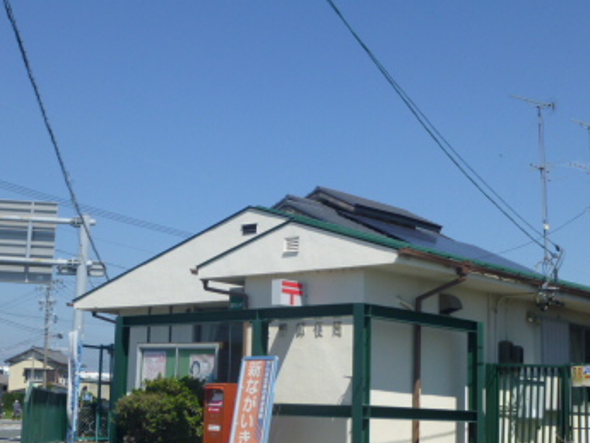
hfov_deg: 30.7
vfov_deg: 23.3
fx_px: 1074
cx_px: 251
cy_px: 216
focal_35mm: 63
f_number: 10
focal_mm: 6
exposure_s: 1/200
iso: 100
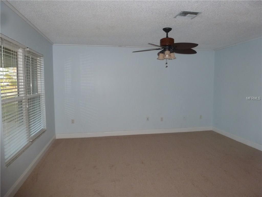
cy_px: 98
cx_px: 131
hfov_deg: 71.6
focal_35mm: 24
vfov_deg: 56.8
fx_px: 182
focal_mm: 4.3
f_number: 3.3
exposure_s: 1/60
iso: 250
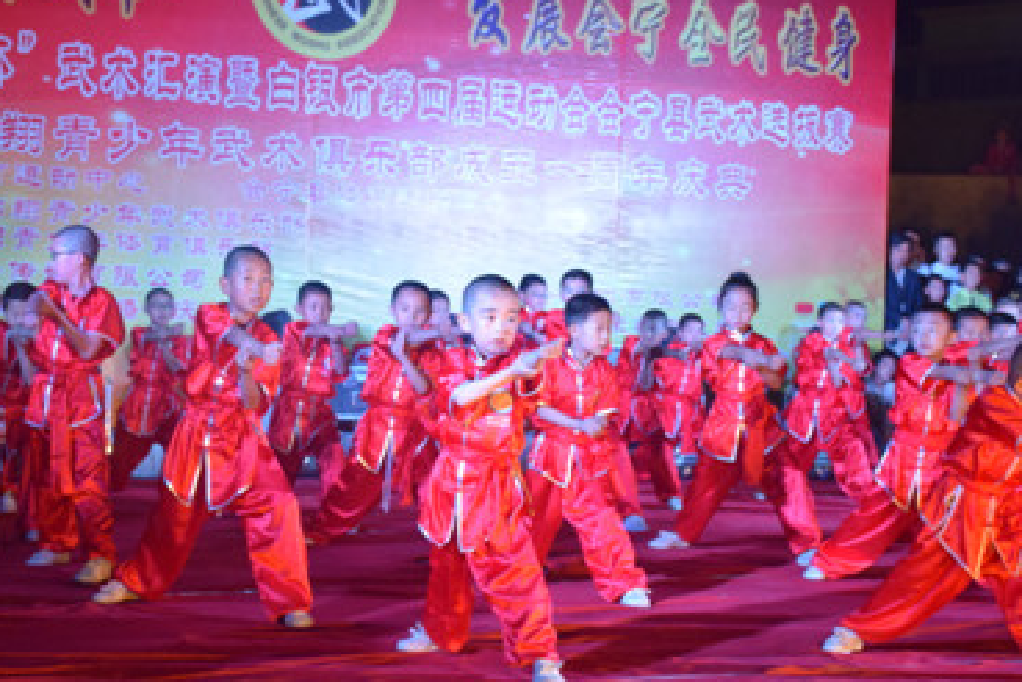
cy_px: 335
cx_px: 371
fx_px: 1902
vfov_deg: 20.3
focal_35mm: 67
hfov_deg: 29.9
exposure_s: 1/60
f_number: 4
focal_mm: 30
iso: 900
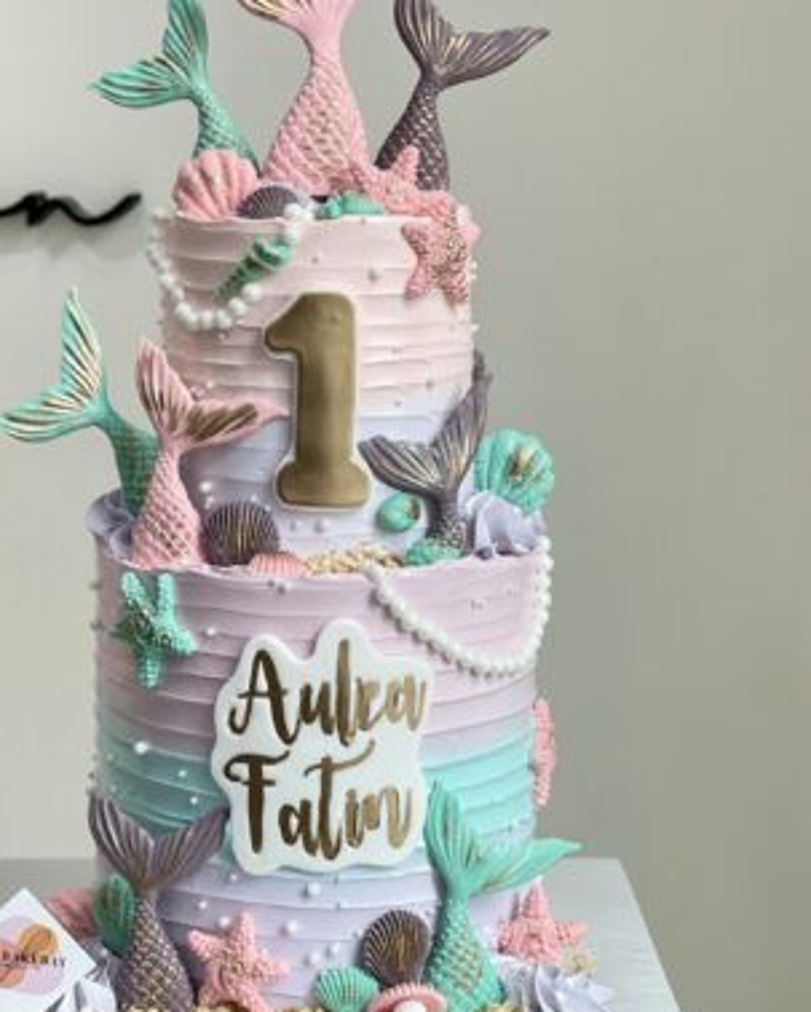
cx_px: 319
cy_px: 521
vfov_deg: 21.7
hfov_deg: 17.5
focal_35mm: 88
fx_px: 2637
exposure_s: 1/100
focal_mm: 7.5
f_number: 2.2
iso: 64
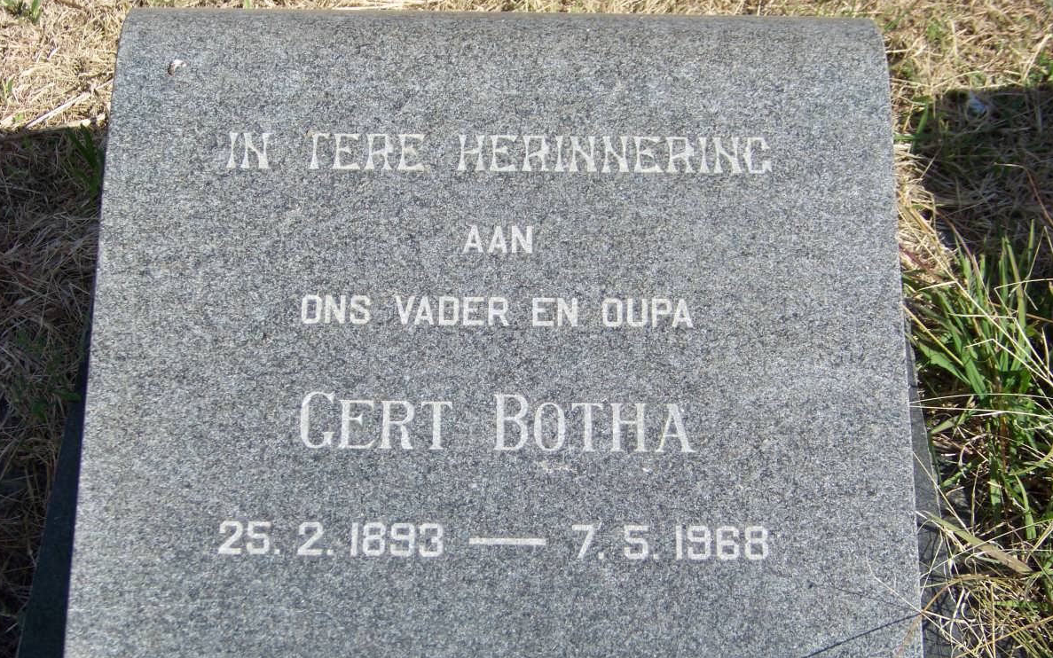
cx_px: 523
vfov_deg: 17.4
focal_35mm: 75
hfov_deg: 27.5
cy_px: 377
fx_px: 2152
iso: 64
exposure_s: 1/640
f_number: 3.2
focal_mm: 11.7
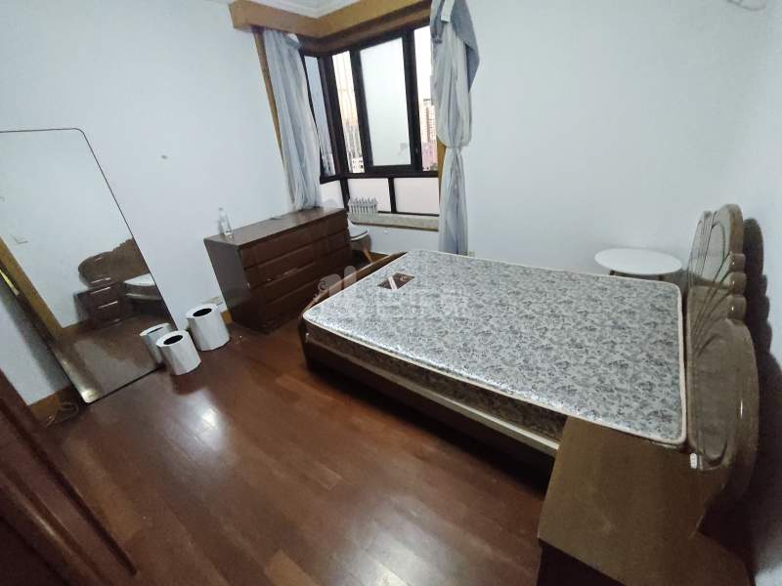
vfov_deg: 81.7
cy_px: 293
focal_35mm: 15
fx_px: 339
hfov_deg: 98.2
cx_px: 391
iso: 1000
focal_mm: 1.91
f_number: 2.2
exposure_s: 1/20
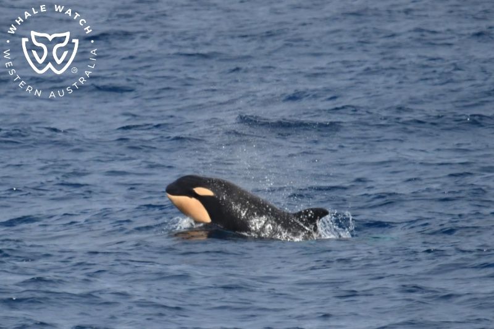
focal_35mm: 600
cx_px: 247
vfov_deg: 2.3
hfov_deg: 3.4
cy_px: 164
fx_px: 8231
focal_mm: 600
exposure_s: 1/8000
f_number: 6.3
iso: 1100
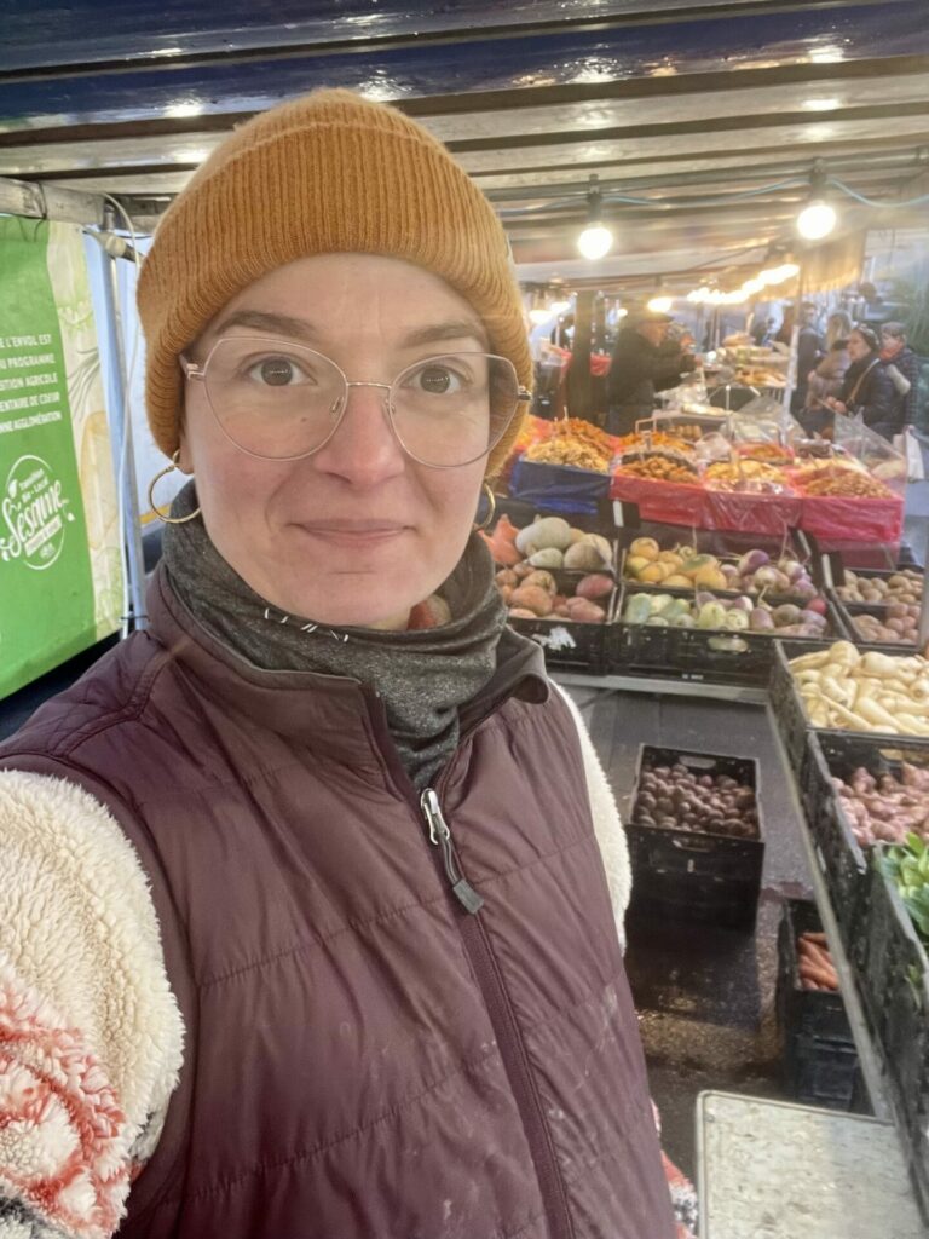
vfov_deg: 60.0
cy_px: 620
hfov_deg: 46.8
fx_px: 1073
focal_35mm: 30
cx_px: 464
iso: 100
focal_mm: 2.71
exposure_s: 1/50
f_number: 2.2
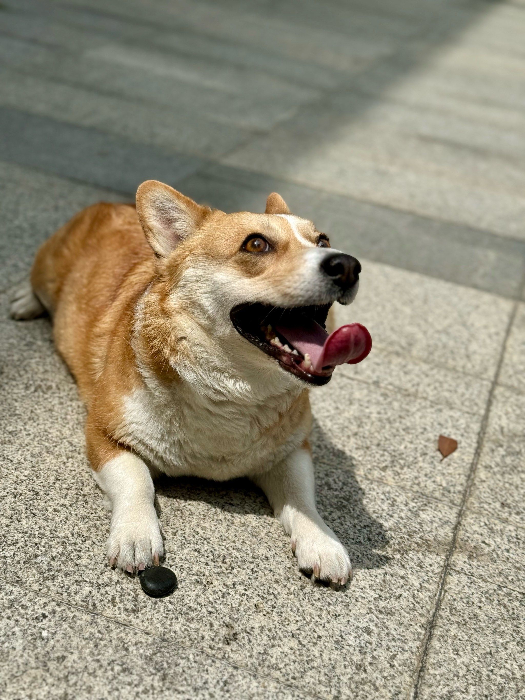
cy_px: 350
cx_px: 262
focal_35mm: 48
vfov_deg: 39.7
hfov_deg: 30.3
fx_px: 970
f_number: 1.78
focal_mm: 6.76
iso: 64
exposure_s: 1/6410
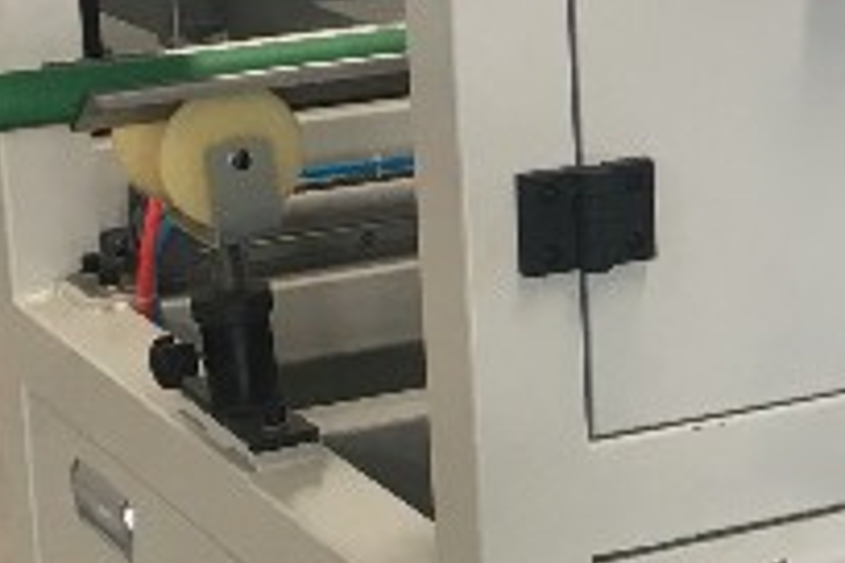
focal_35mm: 148
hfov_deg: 13.1
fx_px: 3474
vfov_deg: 9.3
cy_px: 228
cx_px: 1272
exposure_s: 1/33
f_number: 2.2
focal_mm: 4.15
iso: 80
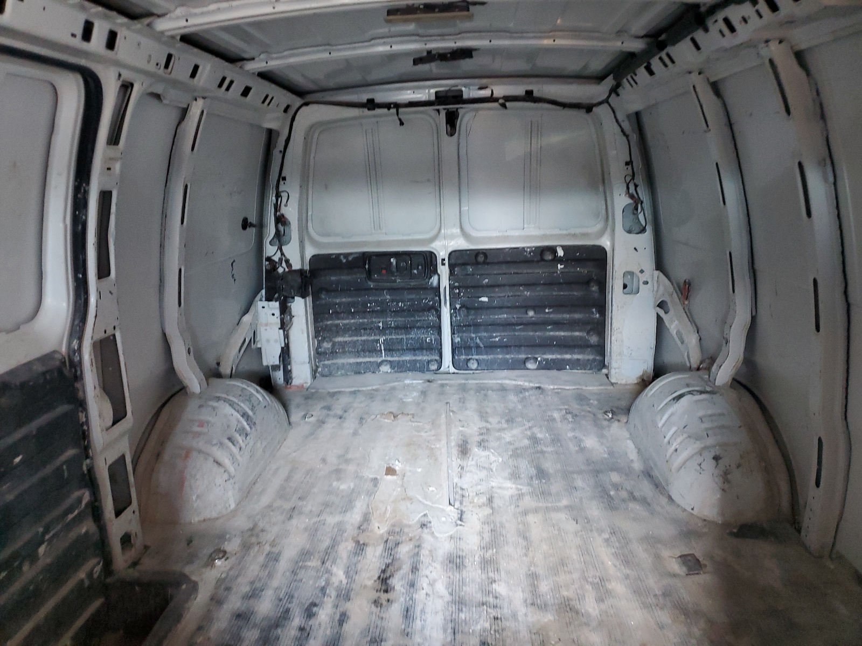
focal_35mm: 26
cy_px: 323
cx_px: 431
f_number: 1.5
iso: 286
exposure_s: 1/24
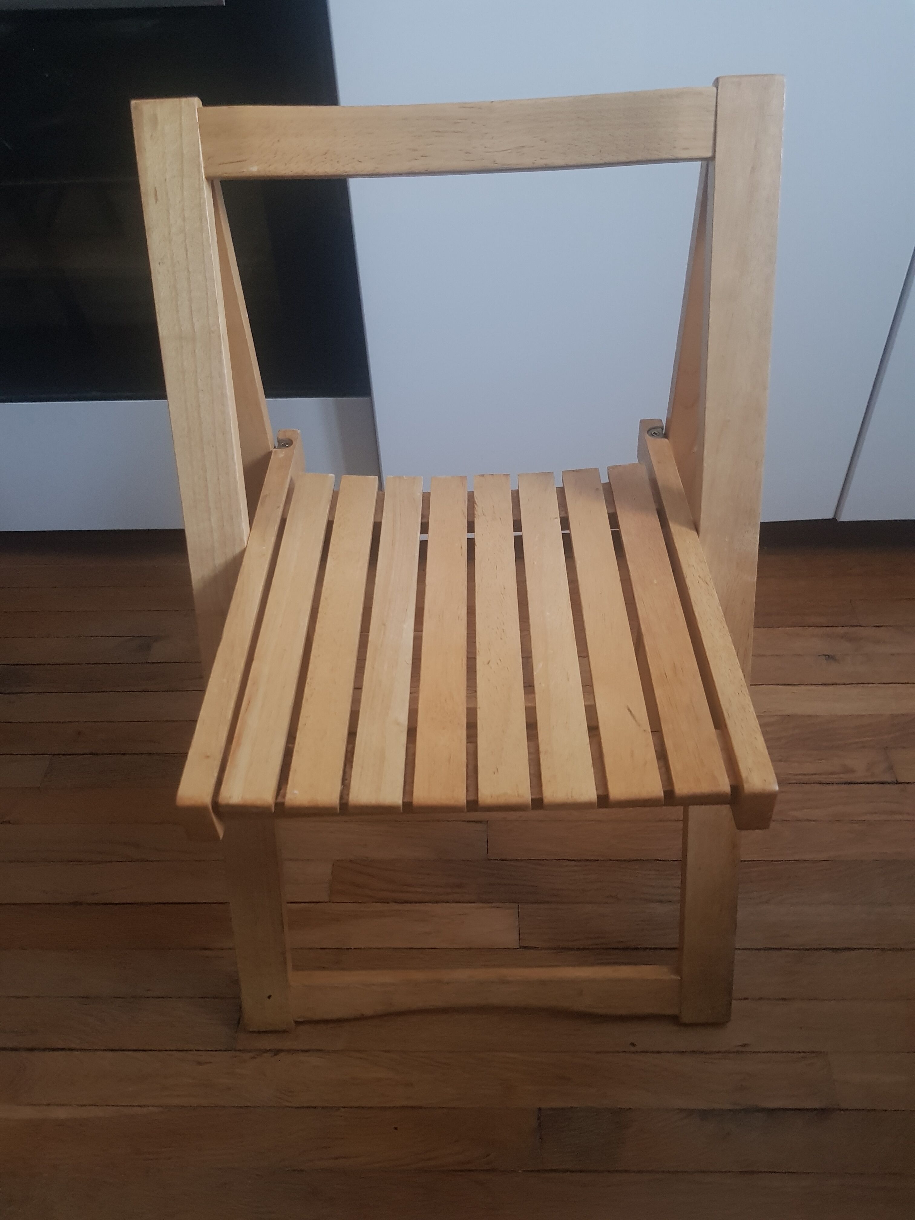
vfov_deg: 67.3
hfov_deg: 53.1
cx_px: 458
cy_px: 610
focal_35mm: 26
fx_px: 916
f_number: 1.7
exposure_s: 1/10
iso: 250
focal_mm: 4.2
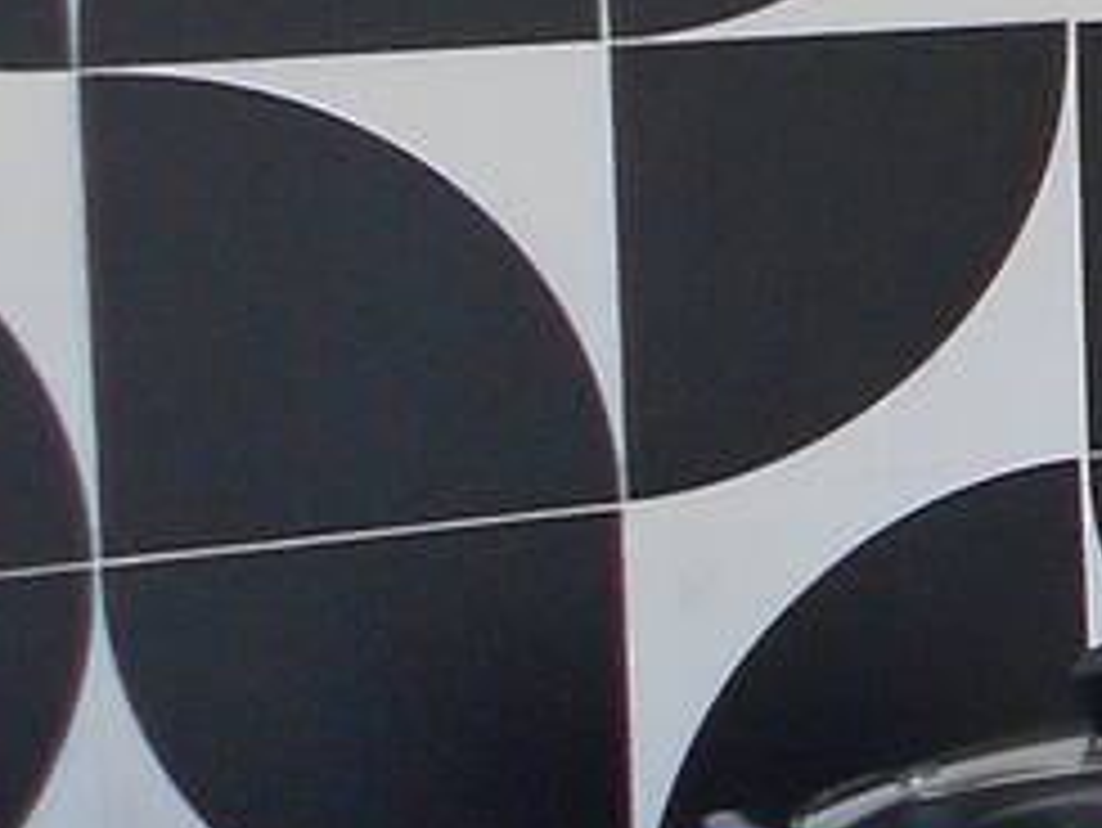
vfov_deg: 9.6
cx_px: 3090
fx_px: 4873
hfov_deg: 10.2
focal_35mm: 153
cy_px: -144
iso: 100
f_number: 3.2
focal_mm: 4.6
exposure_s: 1/30
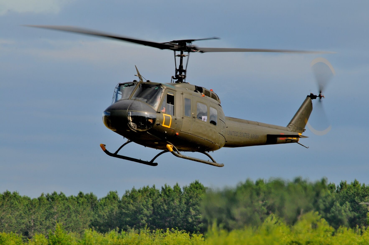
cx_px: 184
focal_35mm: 750
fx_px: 7678
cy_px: 122
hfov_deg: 2.8
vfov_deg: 1.8
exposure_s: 1/125
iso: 320
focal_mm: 500
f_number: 18
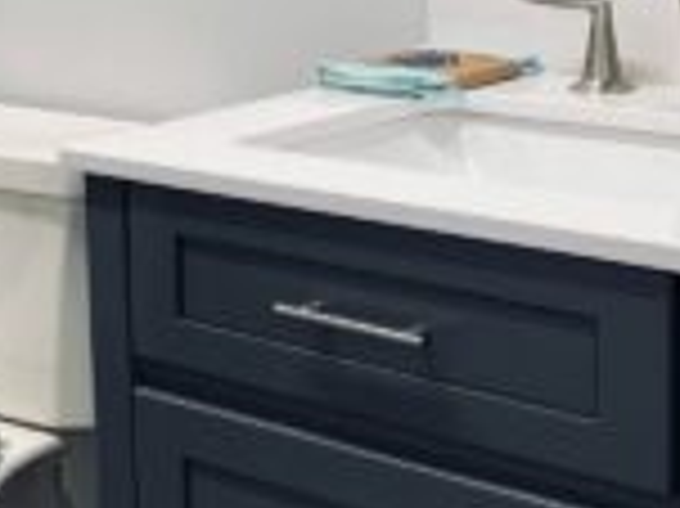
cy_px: 49
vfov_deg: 13.3
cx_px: -680
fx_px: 2159
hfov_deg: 14.7
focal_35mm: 110
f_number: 1.6
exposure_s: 1/120
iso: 125
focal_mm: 5.1
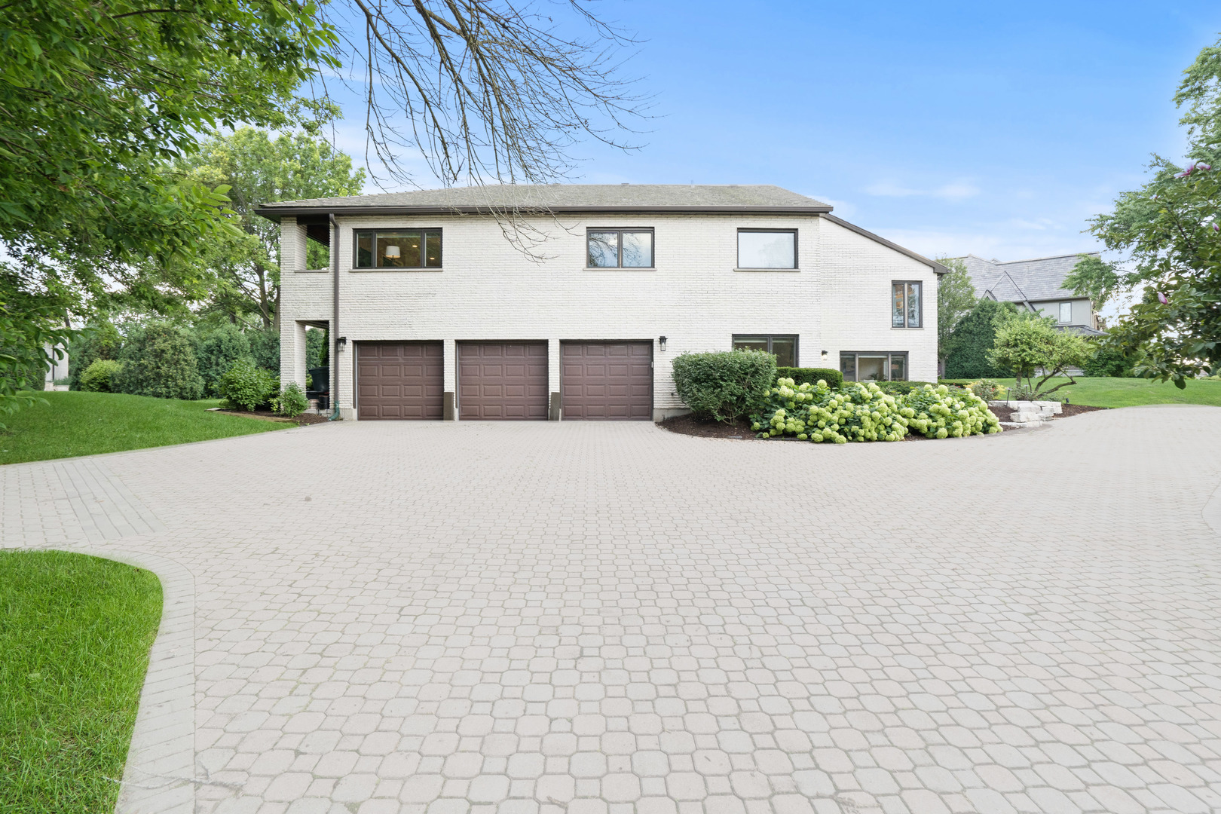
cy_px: 407
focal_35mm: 16
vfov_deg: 73.7
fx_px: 543
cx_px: 610
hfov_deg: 96.7
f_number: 9
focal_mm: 16
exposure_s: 1/13
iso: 500
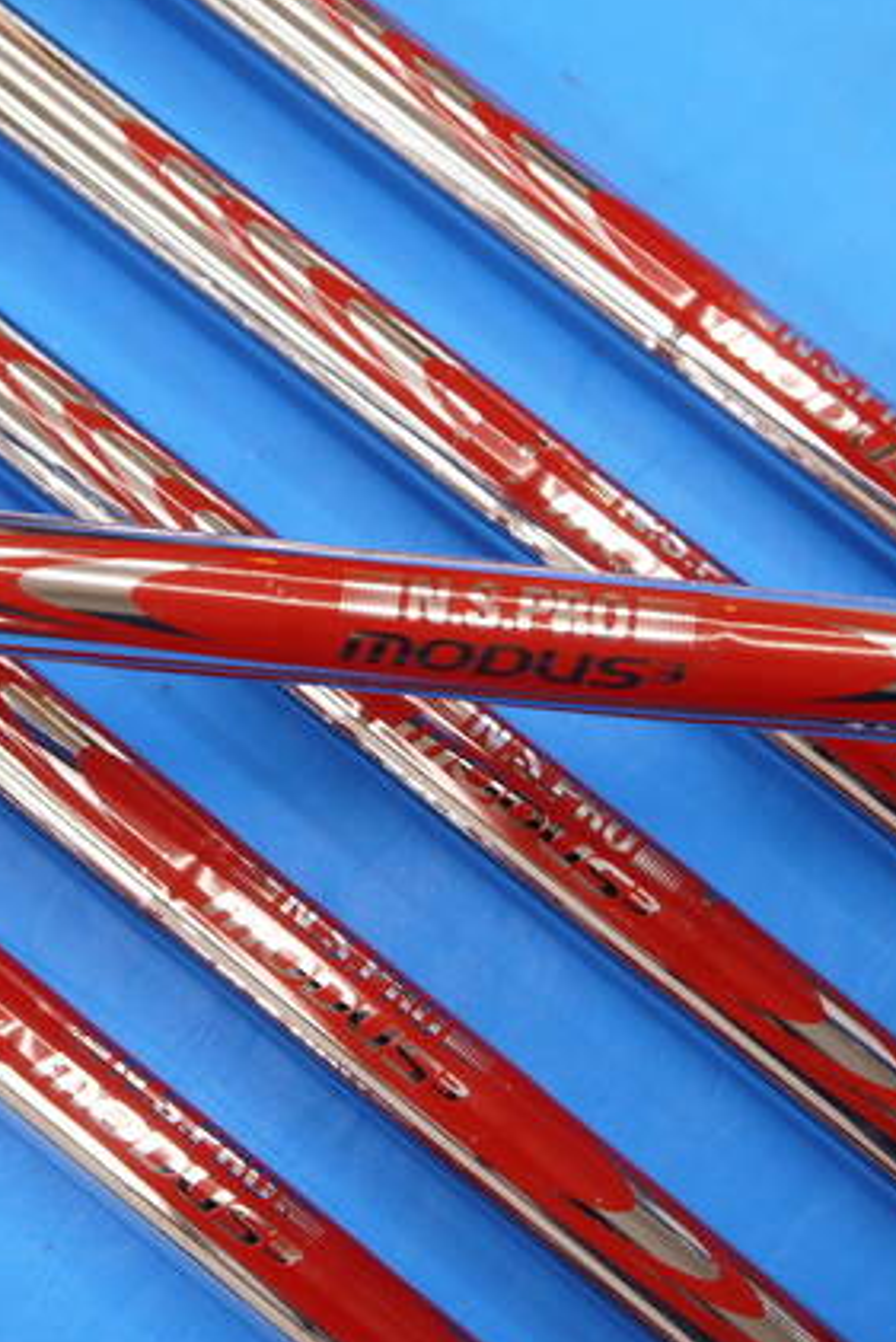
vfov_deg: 25.6
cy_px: 587
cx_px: 379
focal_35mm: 79
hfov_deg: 17.3
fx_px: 2947
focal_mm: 25
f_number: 4.6
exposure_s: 1/125
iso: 500
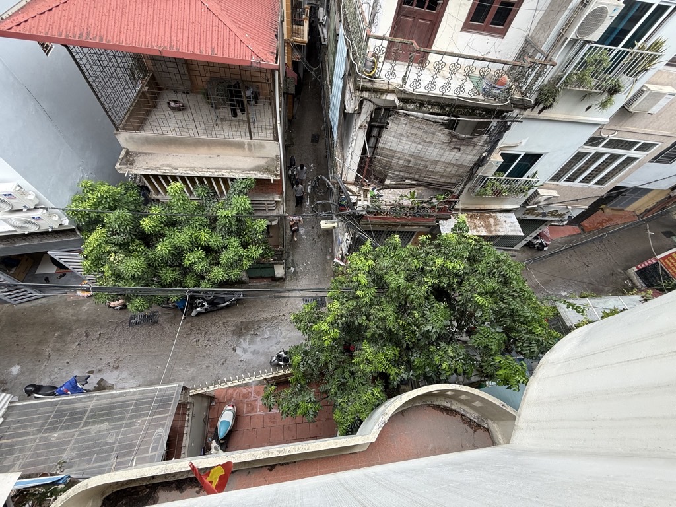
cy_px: 254
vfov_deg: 85.7
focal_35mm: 14
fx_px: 273
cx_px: 338
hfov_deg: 102.1
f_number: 2.2
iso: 50
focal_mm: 2.22
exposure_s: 1/99
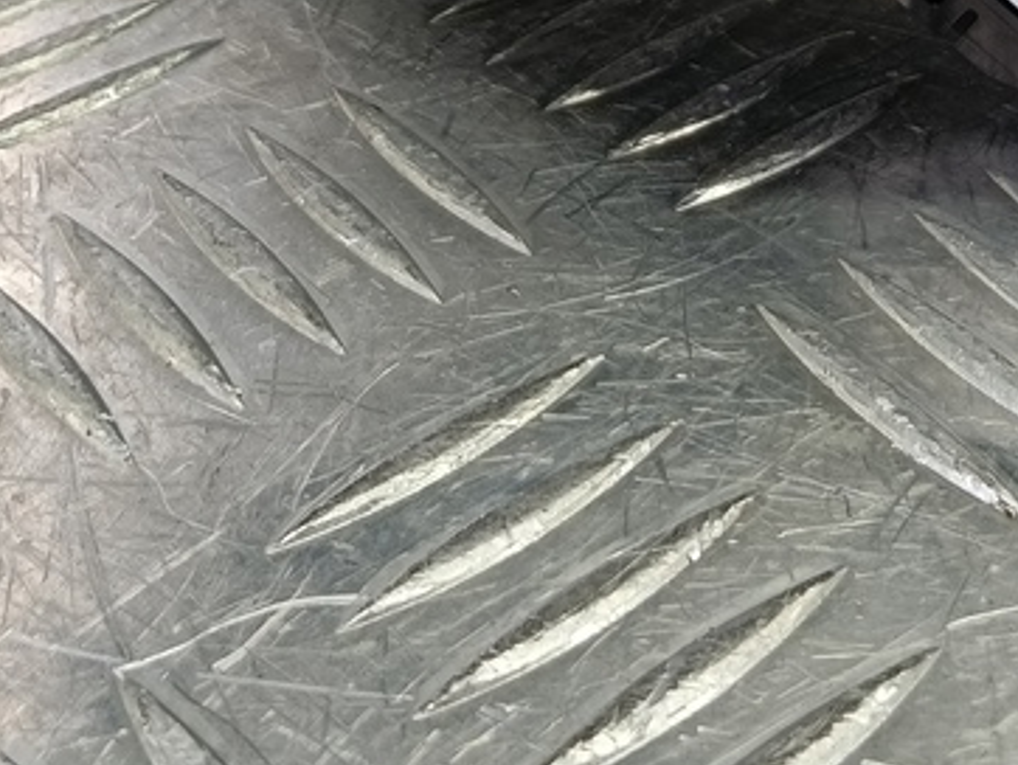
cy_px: -278
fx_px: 1913
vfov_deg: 20.3
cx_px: 692
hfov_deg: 29.6
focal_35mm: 65
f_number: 1.6
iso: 135
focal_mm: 4.11
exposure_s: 1/50
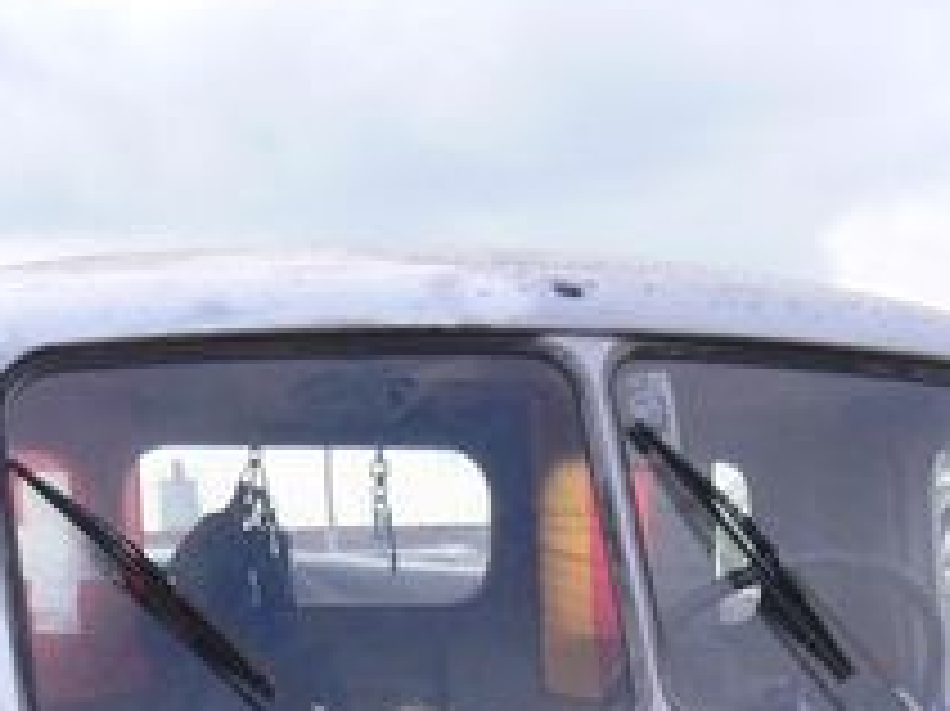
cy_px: 1287
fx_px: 3648
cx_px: 563
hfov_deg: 14.8
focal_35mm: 133
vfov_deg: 10.5
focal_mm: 5.8
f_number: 2.8
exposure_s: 1/400
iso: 80
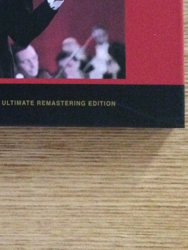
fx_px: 492
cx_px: 7
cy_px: -24
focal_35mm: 68
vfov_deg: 26.4
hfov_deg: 21.0
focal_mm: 4.12
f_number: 2.2
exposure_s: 1/15
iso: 1250
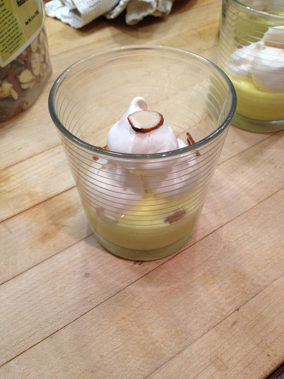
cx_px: 142
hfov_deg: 40.7
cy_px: 190
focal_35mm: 35
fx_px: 383
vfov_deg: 52.6
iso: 64
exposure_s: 1/30
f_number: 2.4
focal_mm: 4.28
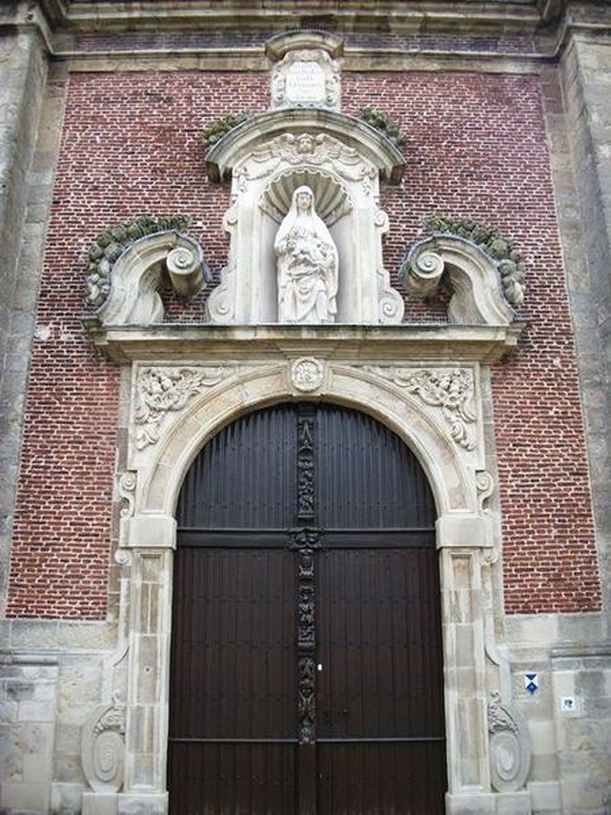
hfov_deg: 44.2
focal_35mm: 32
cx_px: 306
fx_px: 753
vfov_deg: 56.8
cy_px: 408
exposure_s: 1/250
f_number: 2.9
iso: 80
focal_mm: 5.7
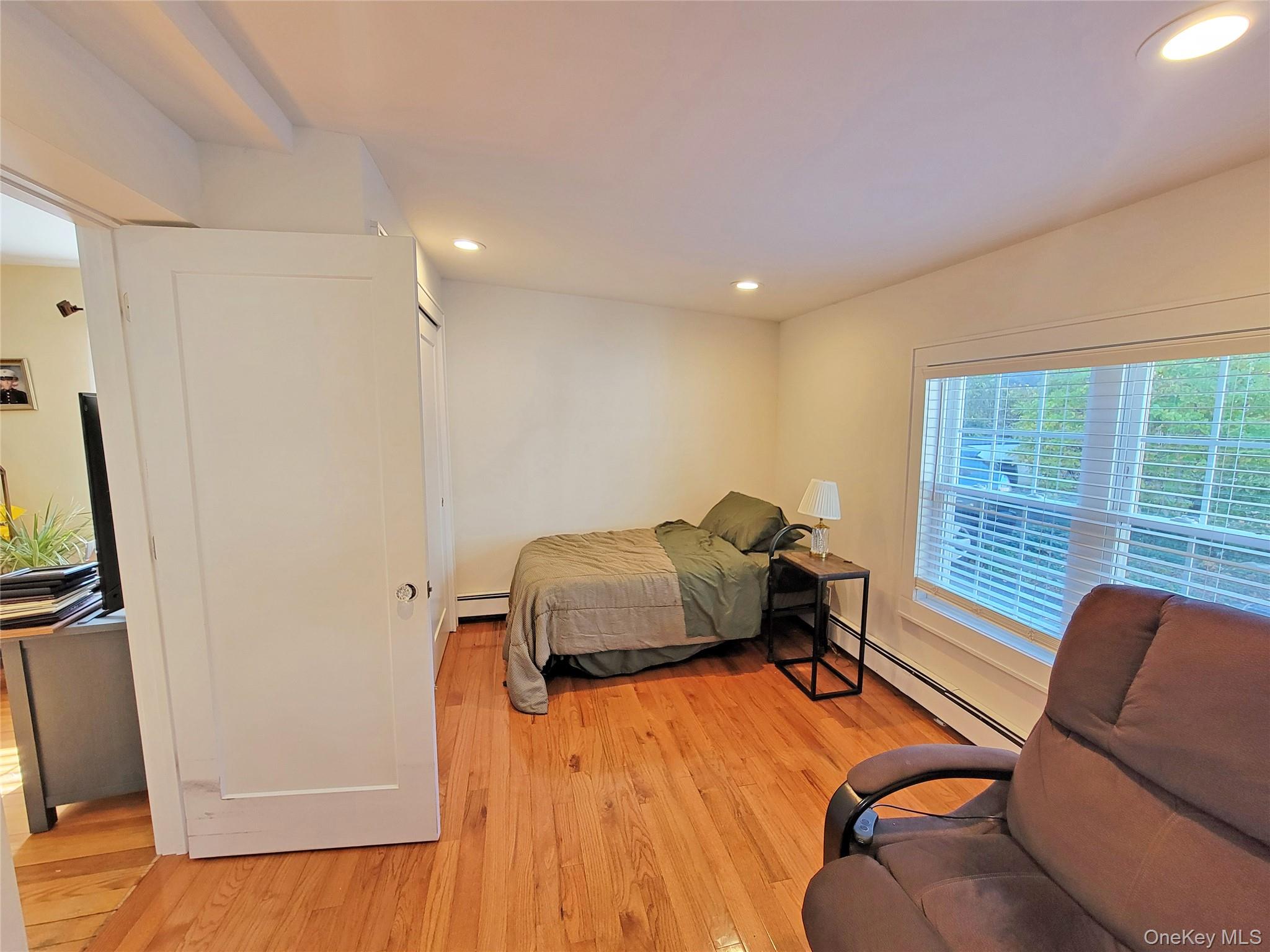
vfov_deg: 89.9
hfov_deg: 106.2
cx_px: 635
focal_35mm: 13
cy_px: 476
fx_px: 477
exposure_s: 1/60
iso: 125
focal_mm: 2.2
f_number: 2.2
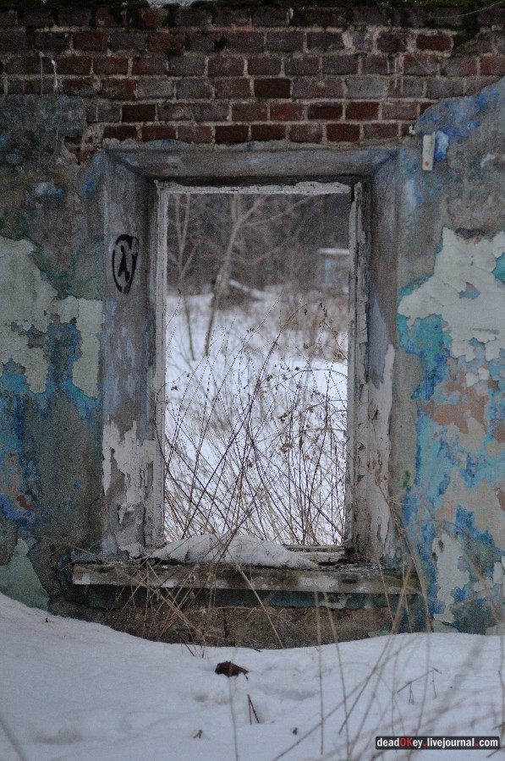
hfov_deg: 18.1
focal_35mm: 75
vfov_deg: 27.0
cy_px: 380
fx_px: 1583
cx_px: 252
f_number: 2
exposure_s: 1/8000
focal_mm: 50
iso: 200
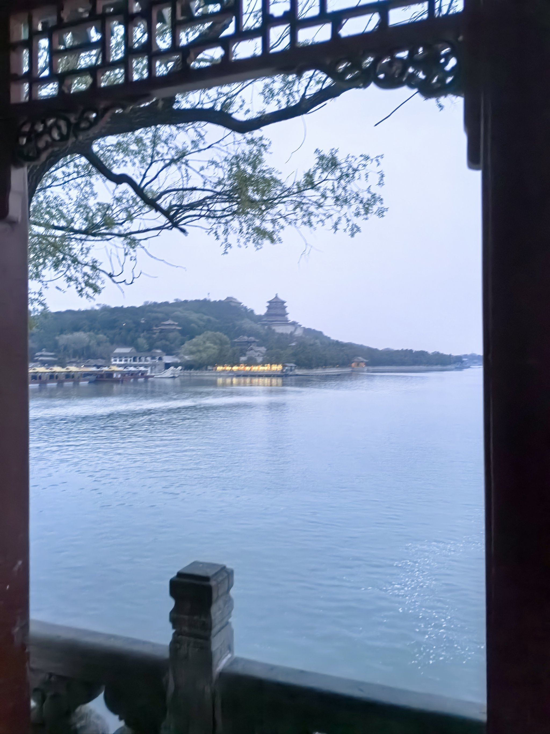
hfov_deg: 51.4
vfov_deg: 65.3
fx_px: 572
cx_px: 275
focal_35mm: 27
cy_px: 367
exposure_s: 1/25
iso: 800
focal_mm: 5.75
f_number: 1.4
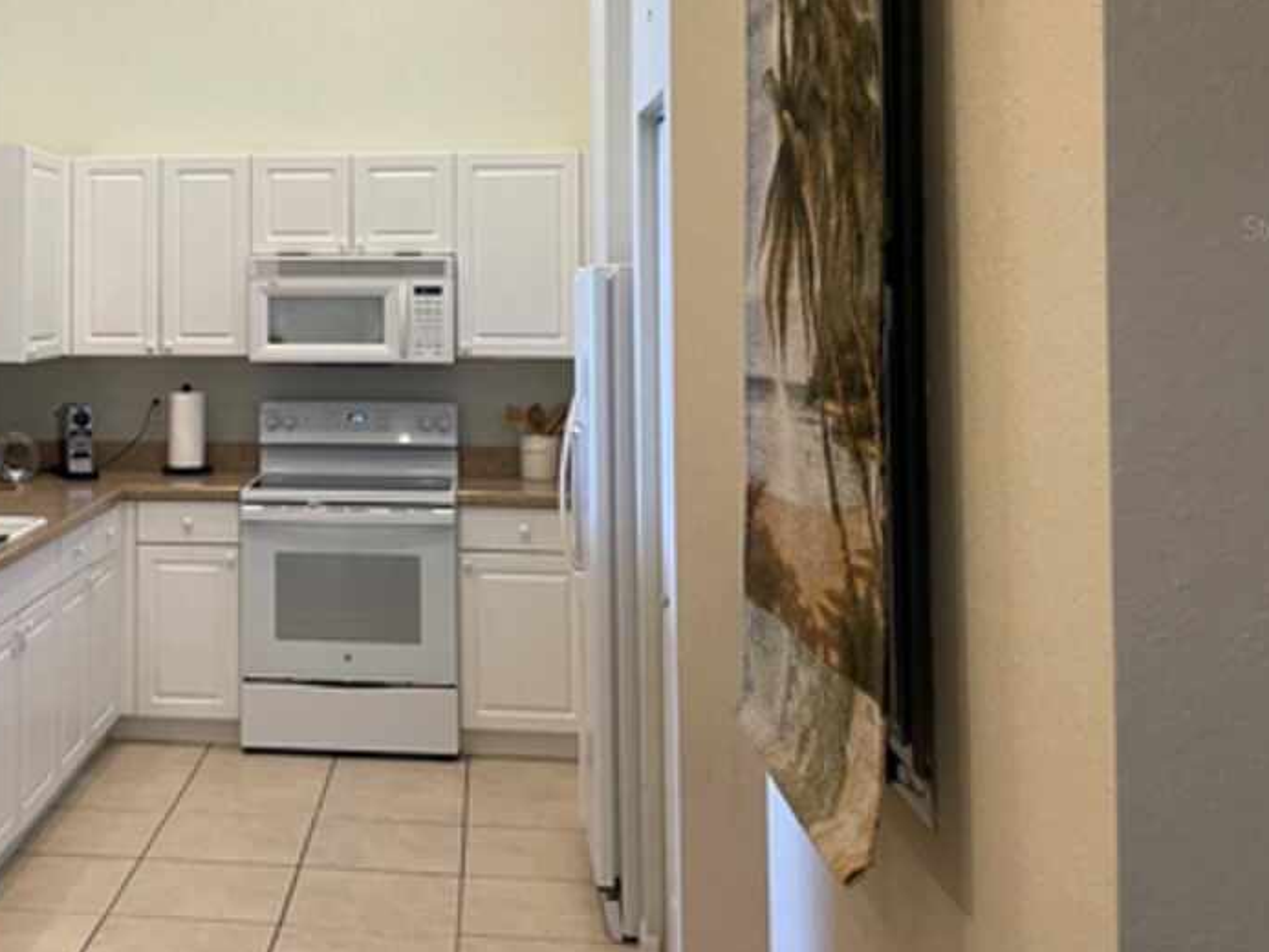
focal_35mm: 48
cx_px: 209
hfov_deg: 37.8
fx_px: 1760
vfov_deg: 29.7
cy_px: 227
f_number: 1.6
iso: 100
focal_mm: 4.2
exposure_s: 1/60
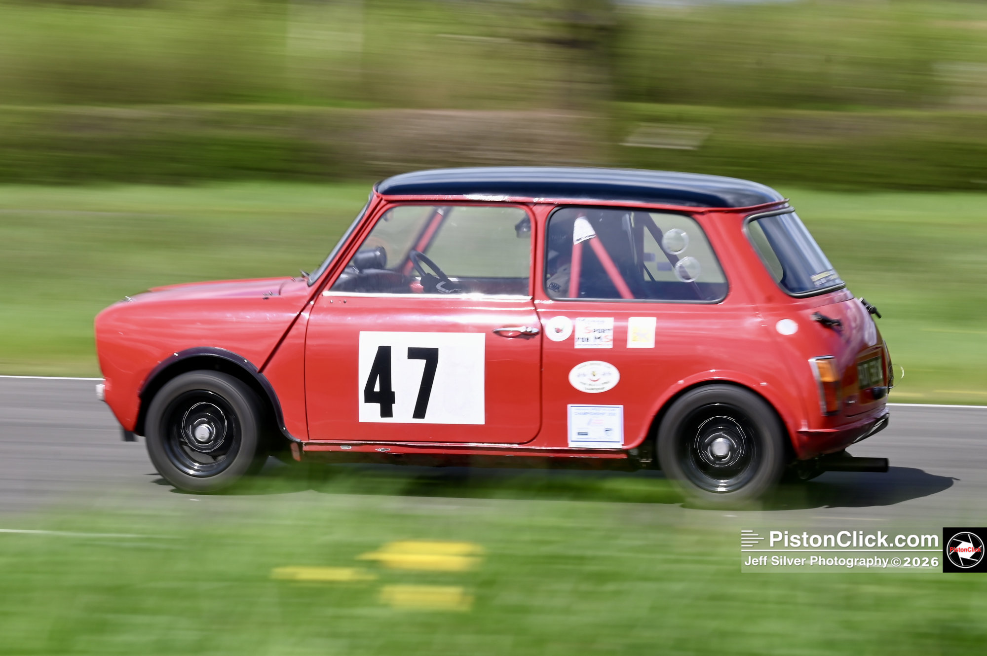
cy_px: 328
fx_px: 2739
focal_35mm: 100
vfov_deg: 13.7
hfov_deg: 20.4
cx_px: 494
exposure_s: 1/60
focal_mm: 100
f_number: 18
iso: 100
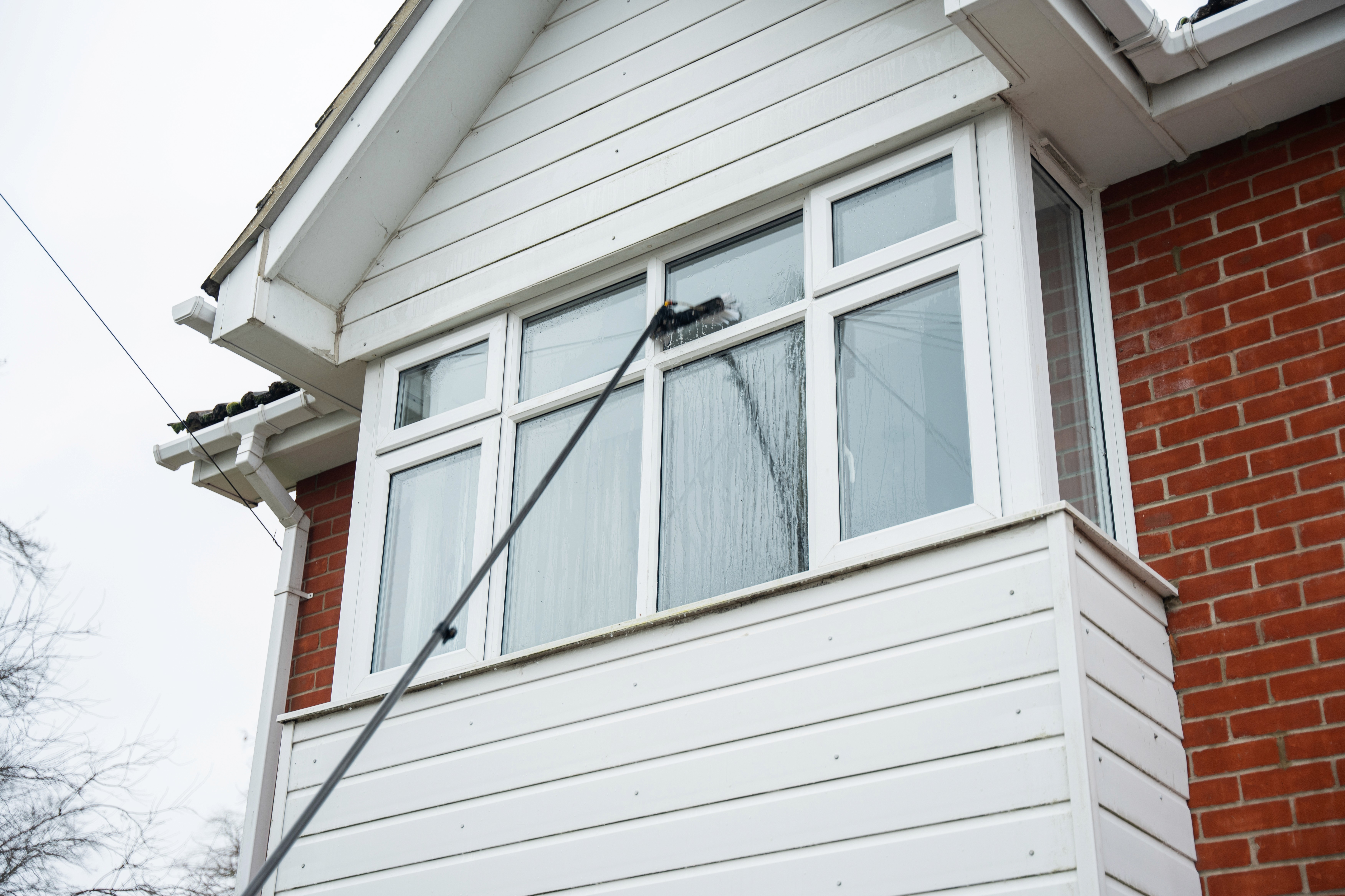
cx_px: 672
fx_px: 1879
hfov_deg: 39.4
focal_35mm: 50
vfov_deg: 26.8
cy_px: 448
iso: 200
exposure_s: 1/100
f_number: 2.8
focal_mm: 50.3
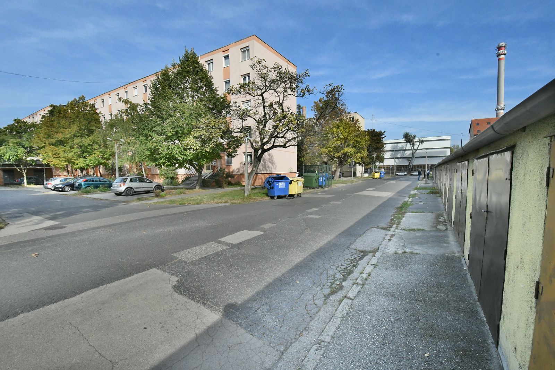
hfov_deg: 100.4
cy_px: 185
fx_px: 231
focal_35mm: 15
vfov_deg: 77.3
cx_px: 278
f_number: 18
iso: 5000
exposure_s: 1/1250
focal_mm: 10
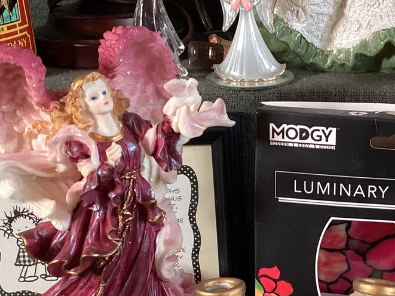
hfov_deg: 26.8
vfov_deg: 20.6
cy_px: 208
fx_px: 810
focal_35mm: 71
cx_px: 329
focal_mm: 3.3
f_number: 2.4
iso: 125
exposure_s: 1/50
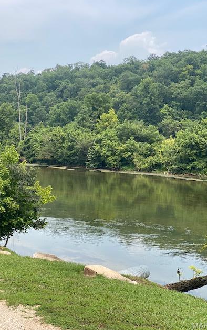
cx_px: 92
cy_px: 163
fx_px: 505
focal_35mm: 56
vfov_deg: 36.3
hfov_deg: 23.1
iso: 20
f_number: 2
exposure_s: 1/799
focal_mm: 6
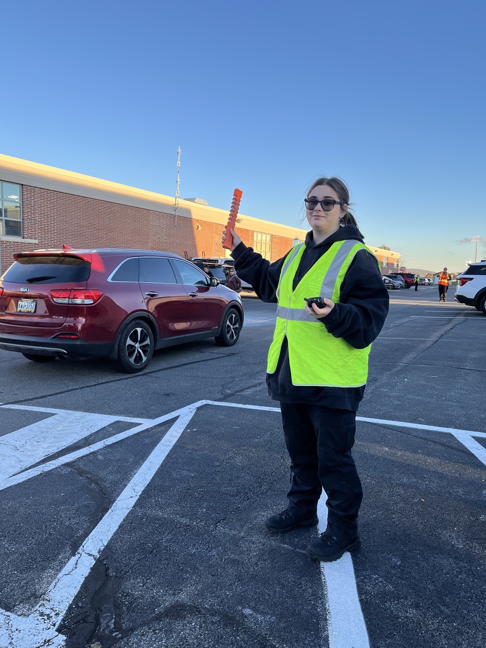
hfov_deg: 53.1
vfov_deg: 67.3
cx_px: 243
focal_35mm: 26
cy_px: 324
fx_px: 487
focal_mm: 5.1
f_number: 1.6
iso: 50
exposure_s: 1/913
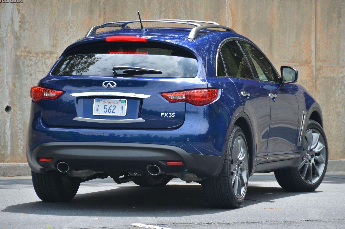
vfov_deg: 6.3
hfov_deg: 9.5
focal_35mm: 218
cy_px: 119
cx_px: 175
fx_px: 2081
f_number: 5.6
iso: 450
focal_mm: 135
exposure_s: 1/1000
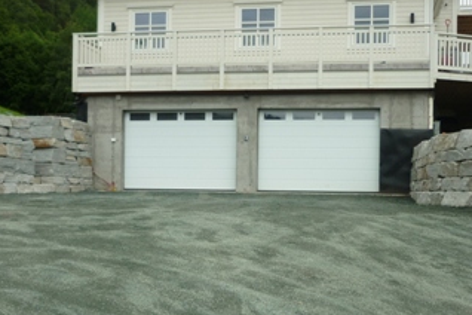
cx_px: 226
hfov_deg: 36.9
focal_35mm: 54
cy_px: 200
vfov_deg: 25.0
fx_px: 708
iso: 80
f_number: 2.8
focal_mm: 5.5
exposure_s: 1/500
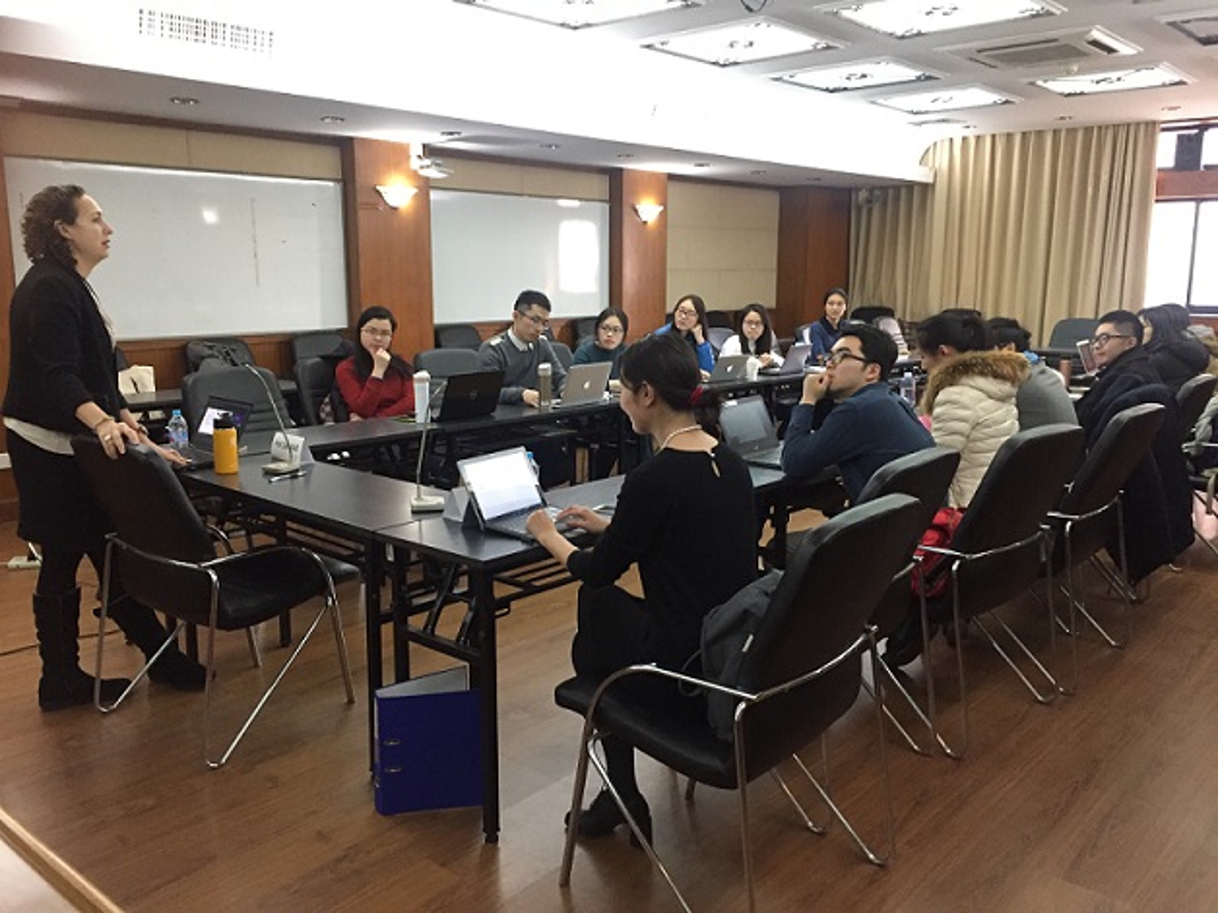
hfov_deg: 61.7
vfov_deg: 48.2
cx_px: 609
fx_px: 1020
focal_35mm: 29
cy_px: 456
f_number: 2.2
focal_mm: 4.15
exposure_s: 1/33
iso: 320
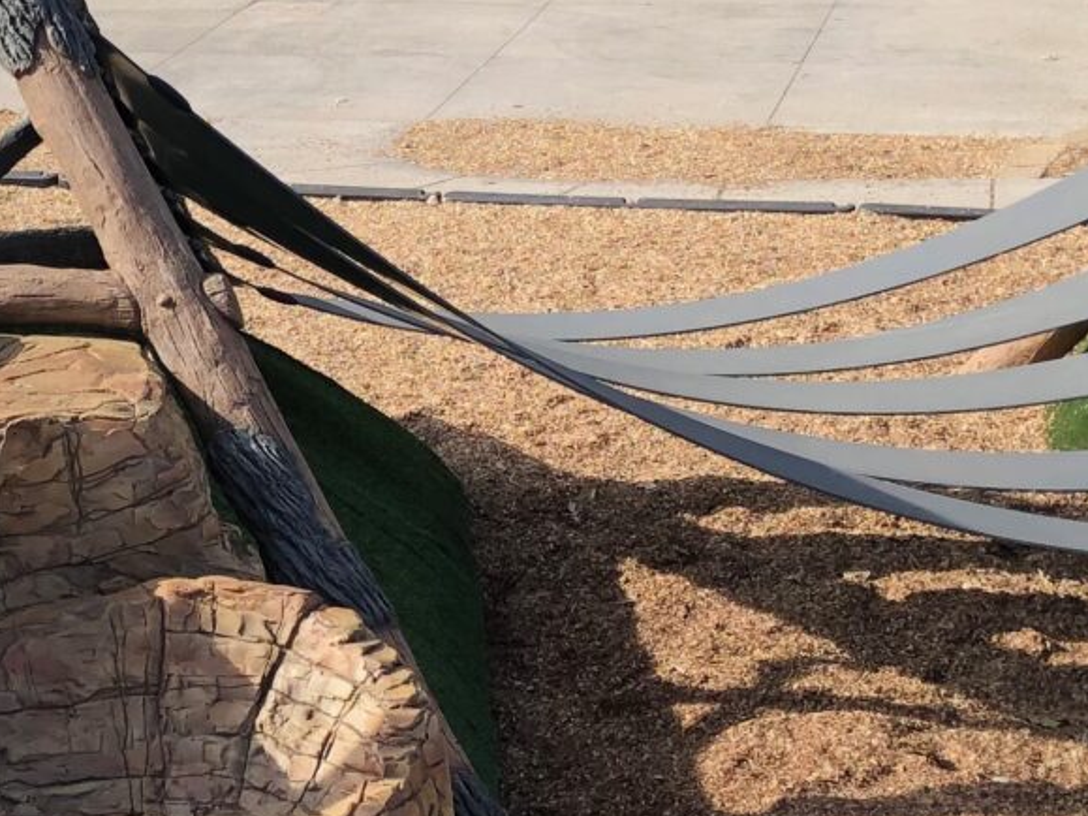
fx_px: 3111
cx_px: 113
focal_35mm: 99
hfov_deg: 19.5
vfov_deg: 14.9
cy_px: 389
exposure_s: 1/771
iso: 20
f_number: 1.8
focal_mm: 4
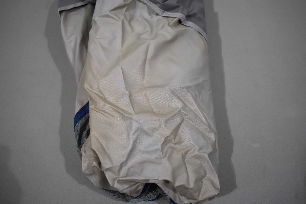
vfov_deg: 36.9
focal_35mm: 36
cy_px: 102
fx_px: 306
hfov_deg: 53.1
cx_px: 153
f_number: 3.8
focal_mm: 24
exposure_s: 1/250
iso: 560
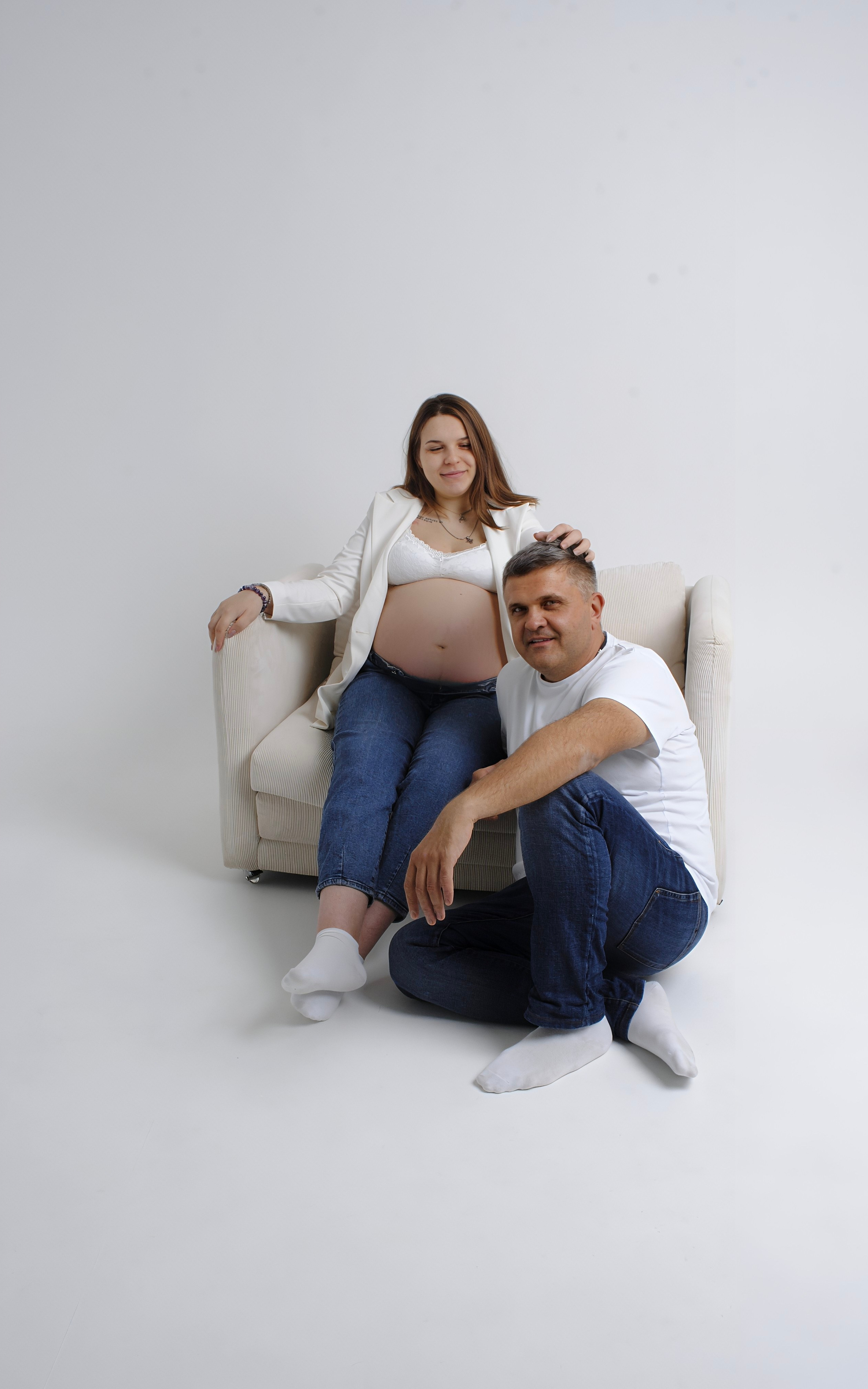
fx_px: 1287
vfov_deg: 56.7
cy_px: 690
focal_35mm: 34
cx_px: 465
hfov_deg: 37.2
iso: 400
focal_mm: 22
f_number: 13
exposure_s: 1/80
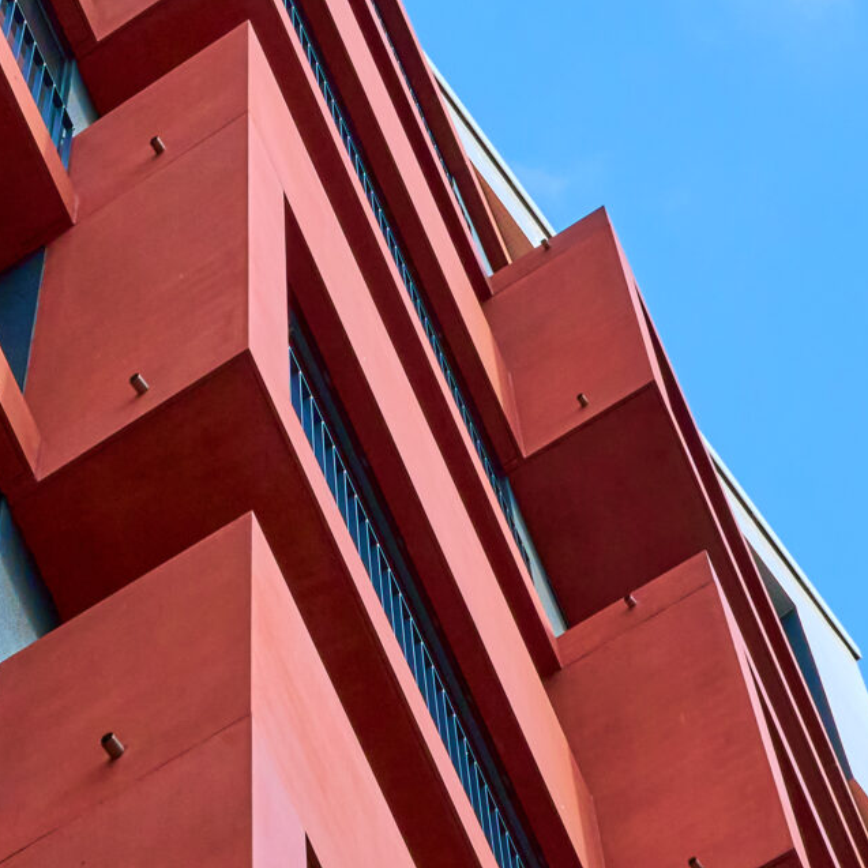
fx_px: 3489
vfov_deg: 14.1
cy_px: 157
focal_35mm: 123
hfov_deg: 13.5
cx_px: -345
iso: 640
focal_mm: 24
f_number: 10
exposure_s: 1/250
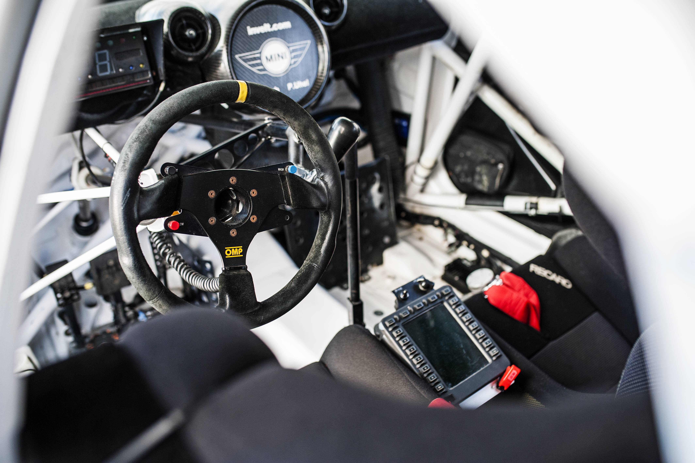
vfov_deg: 37.8
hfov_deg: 54.5
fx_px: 675
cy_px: 232
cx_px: 348
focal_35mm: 35
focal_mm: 35
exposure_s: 1/160
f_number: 3.2
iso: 500
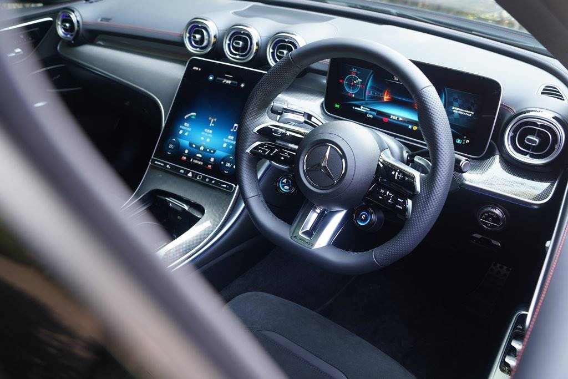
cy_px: 190
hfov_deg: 60.3
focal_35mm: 31
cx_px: 284
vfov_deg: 42.3
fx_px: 489
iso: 160
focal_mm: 31
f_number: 5
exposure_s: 1/3
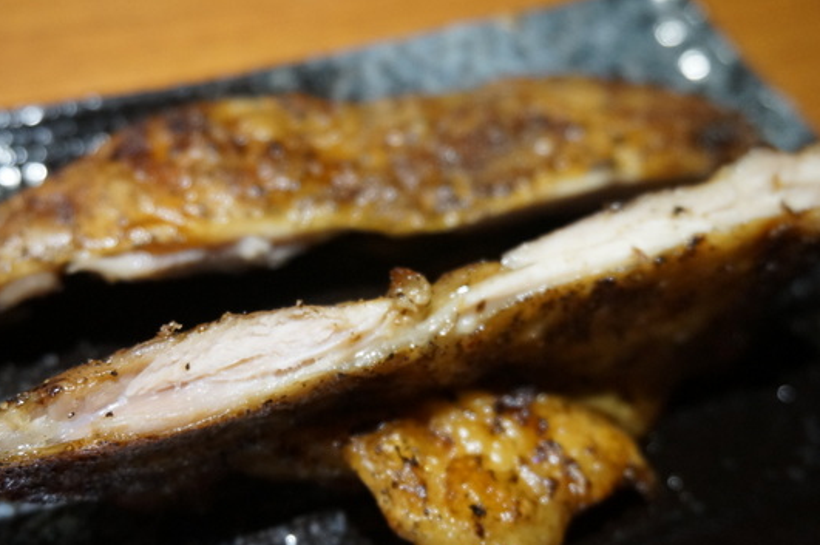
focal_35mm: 47
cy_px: 265
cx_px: 375
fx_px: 1070
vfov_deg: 28.6
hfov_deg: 41.9
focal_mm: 26
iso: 1600
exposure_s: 1/60
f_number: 4.5
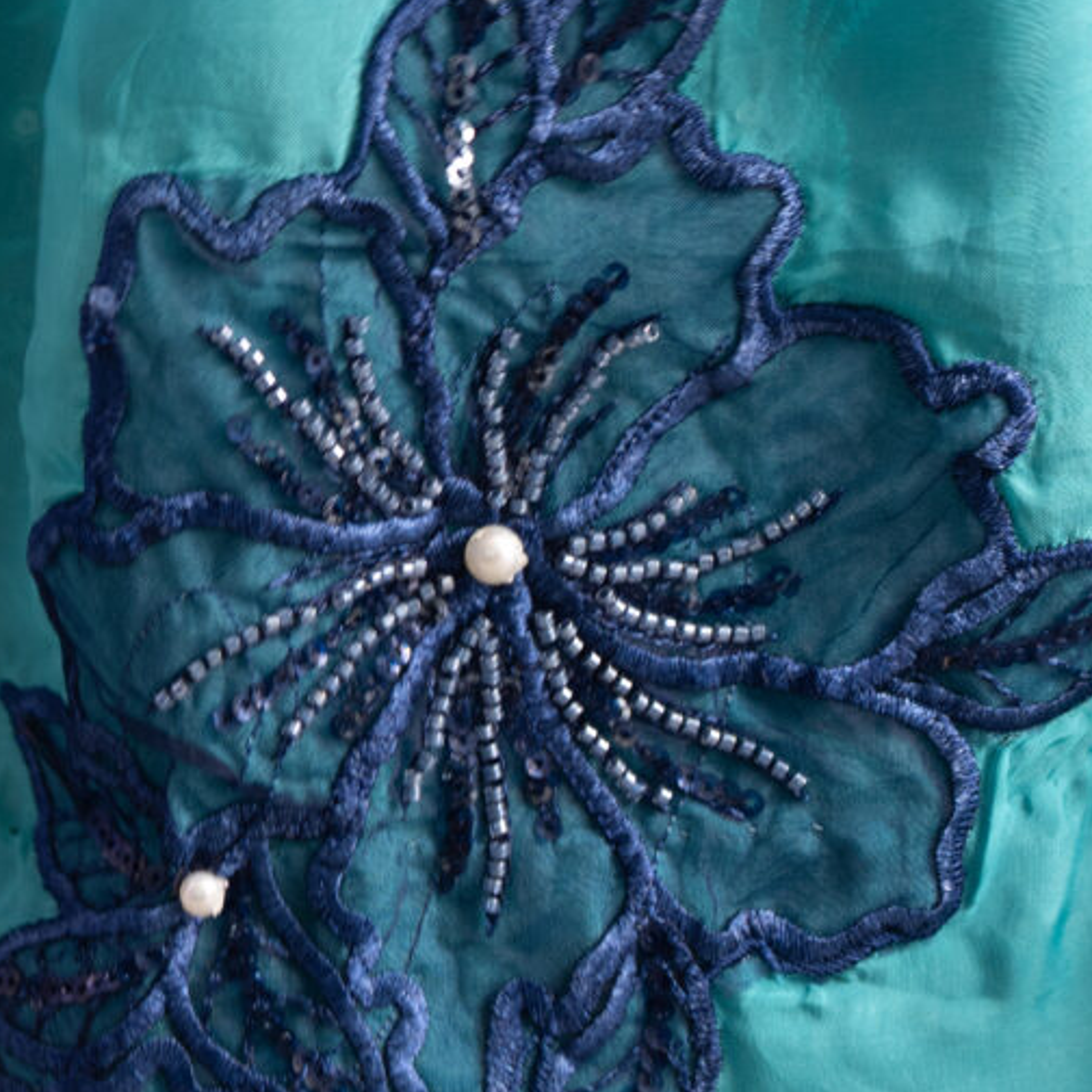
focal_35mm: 216
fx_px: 7709
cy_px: -496
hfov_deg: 8.1
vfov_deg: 8.0
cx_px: 142
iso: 250
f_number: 2.5
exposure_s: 1/160
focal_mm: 50
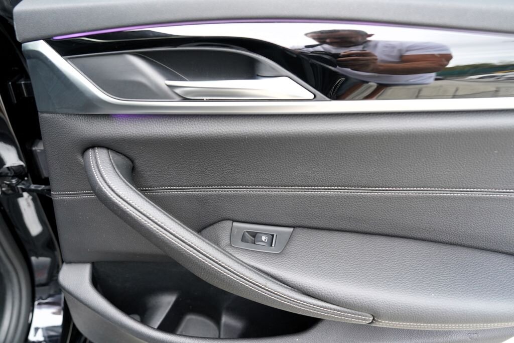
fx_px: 343
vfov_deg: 53.1
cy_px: 172
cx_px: 257
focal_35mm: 24
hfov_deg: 73.7
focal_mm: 24
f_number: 4
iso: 1600
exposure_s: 1/60
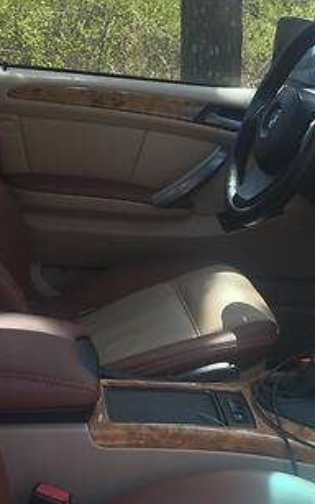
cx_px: 254
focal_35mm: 60
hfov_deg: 21.4
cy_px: 384
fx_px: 824
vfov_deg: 33.3
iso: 25
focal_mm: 4.2
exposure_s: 1/100
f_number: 2.2
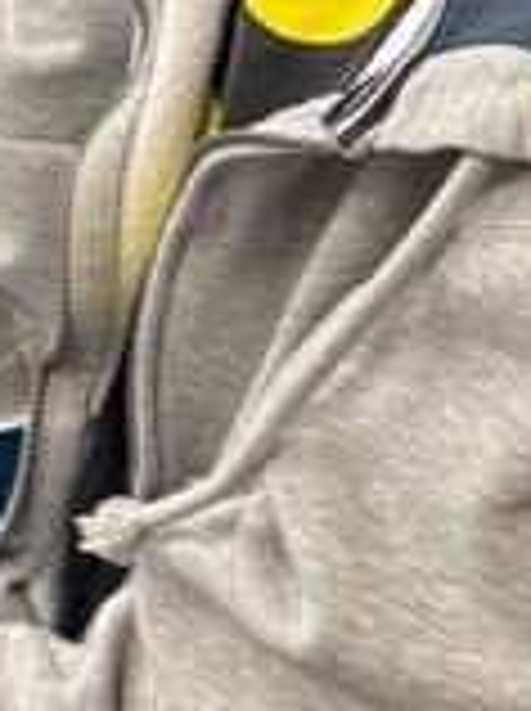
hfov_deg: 8.6
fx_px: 3199
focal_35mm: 156
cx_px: -778
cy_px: -9
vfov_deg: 12.5
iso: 200
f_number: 1.78
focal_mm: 6.76
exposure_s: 1/60
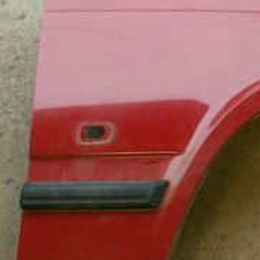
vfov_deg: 16.1
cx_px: 411
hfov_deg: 14.8
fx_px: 918
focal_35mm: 108
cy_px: 155
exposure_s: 1/25
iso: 160
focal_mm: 5.86
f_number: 2.8
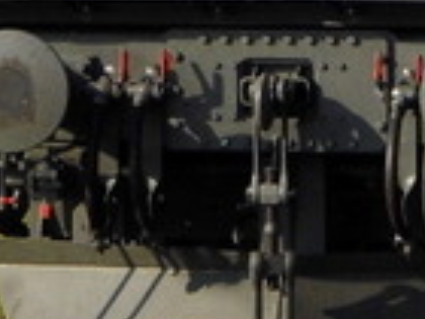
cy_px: -158
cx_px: 556
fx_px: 9270
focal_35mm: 755
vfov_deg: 2.0
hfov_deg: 2.6
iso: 100
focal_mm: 23.6
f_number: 4.7
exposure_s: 1/534
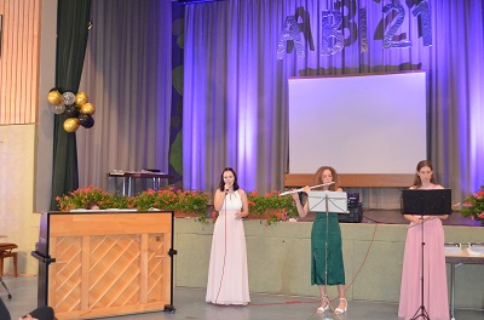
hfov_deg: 49.7
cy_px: 160
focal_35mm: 39
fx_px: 523
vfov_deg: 34.0
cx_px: 242
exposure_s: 1/60
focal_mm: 26
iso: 3200
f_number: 4.2
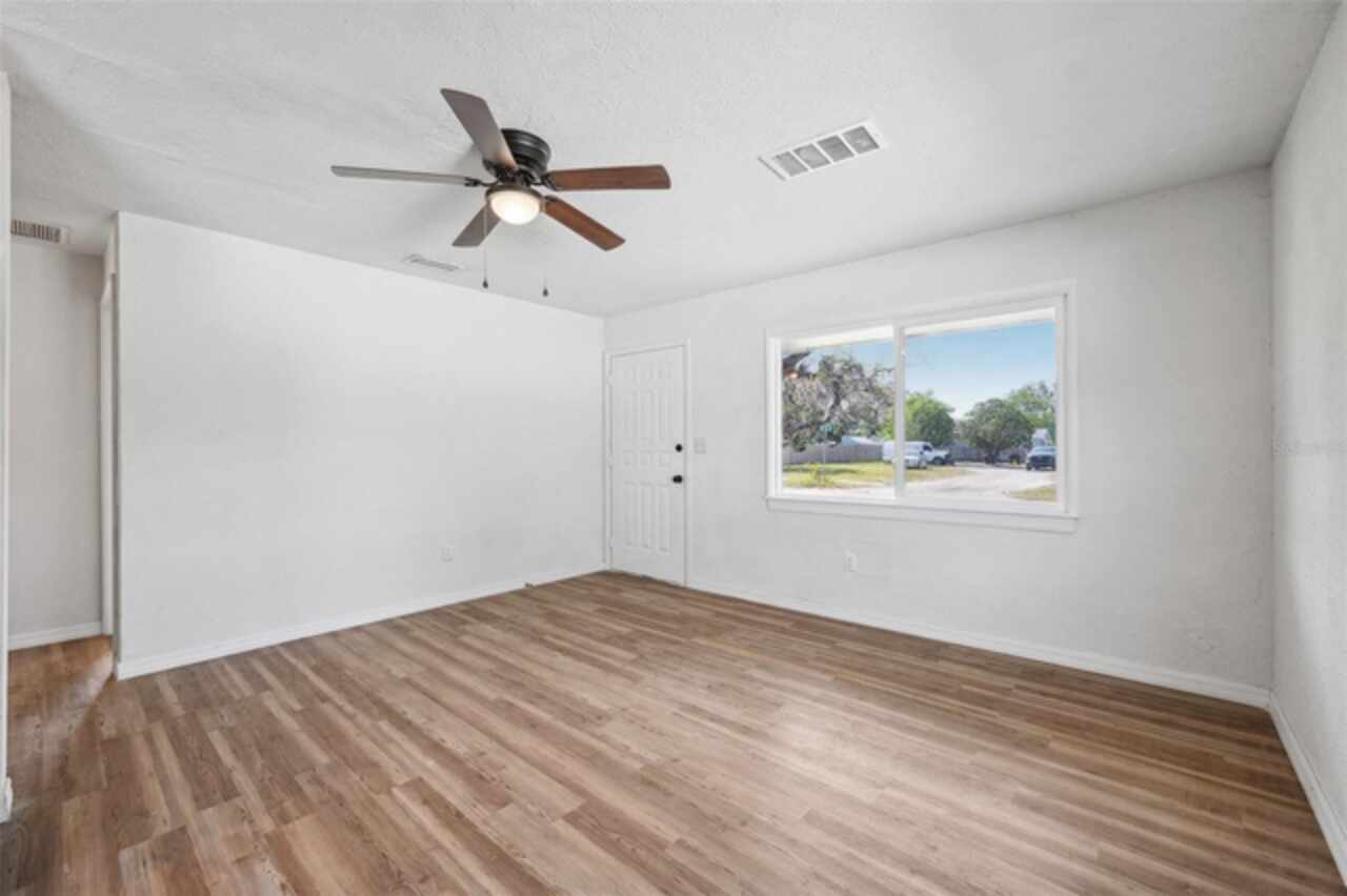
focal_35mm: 14
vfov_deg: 81.1
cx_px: 674
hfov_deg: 104.3
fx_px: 524
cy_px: 448
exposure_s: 1/50
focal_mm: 14
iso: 400
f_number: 8
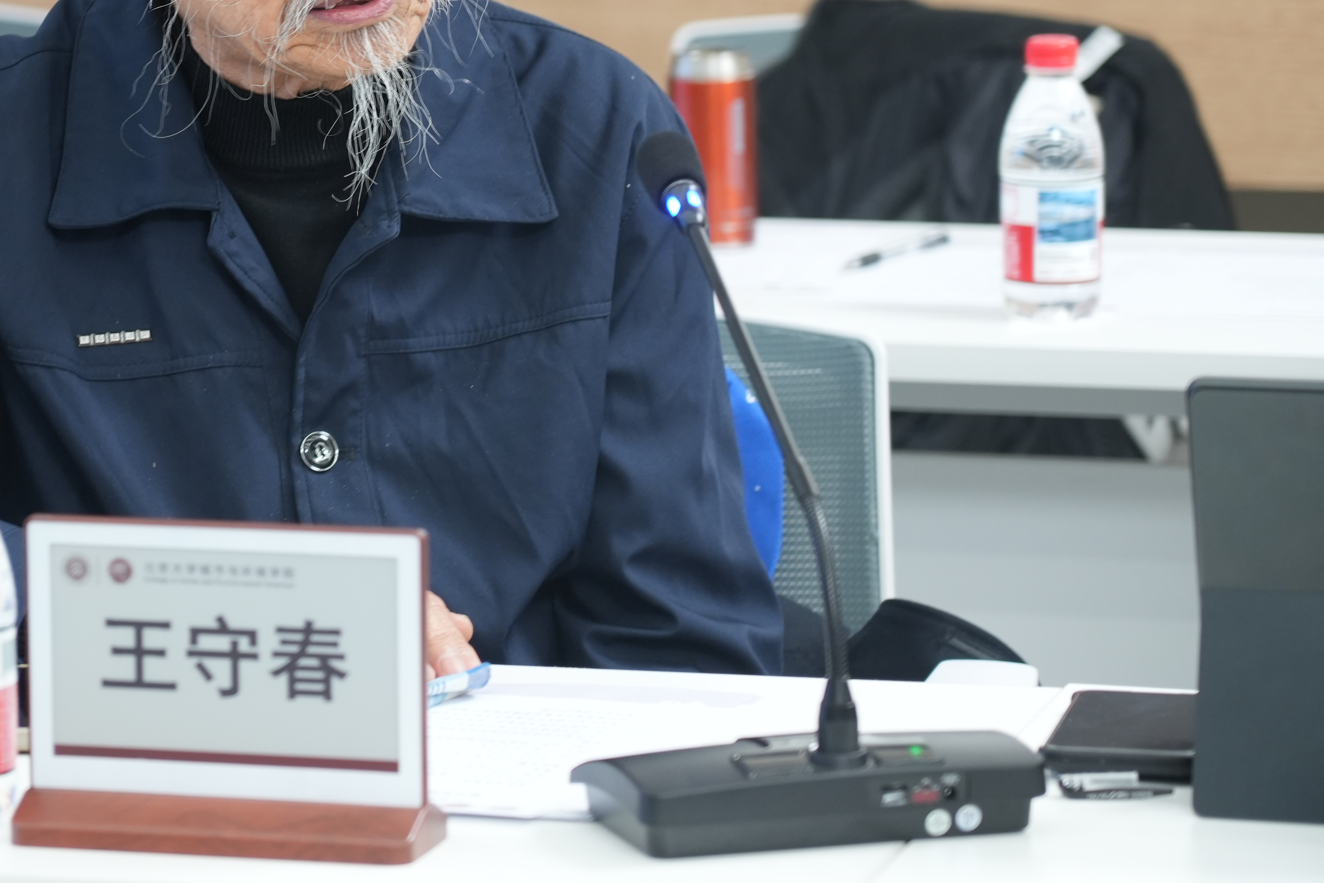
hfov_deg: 10.6
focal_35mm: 193
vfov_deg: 7.1
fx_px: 7098
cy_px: 222
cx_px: 211
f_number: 4
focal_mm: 105
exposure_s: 1/50
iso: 1000
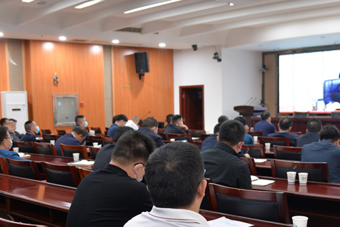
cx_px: 185
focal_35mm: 48
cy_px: 147
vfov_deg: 28.0
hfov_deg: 41.1
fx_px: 454
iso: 1100
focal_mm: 30
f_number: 4
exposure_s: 1/30
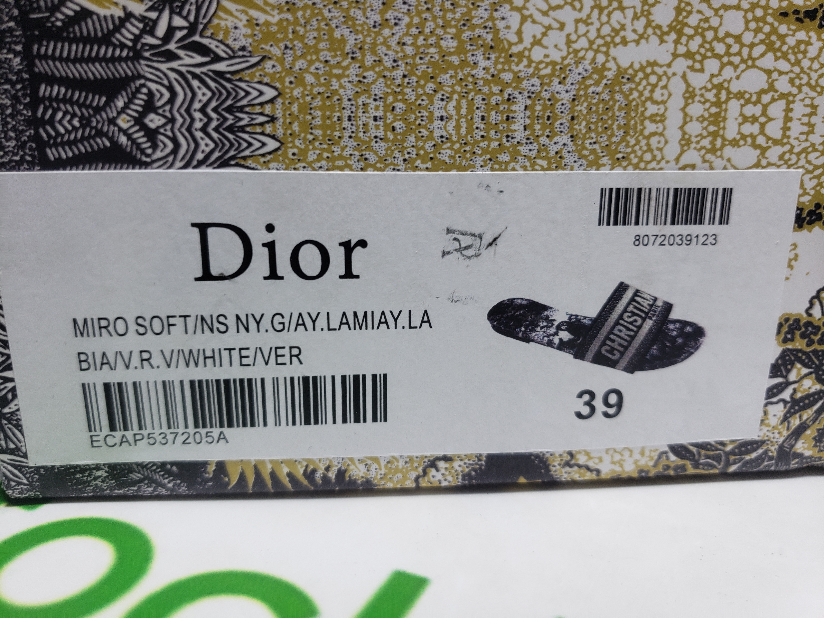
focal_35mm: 26
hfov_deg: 67.3
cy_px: 309
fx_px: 619
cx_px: 412
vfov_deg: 53.1
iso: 50
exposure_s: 1/310
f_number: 1.5
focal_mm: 4.3
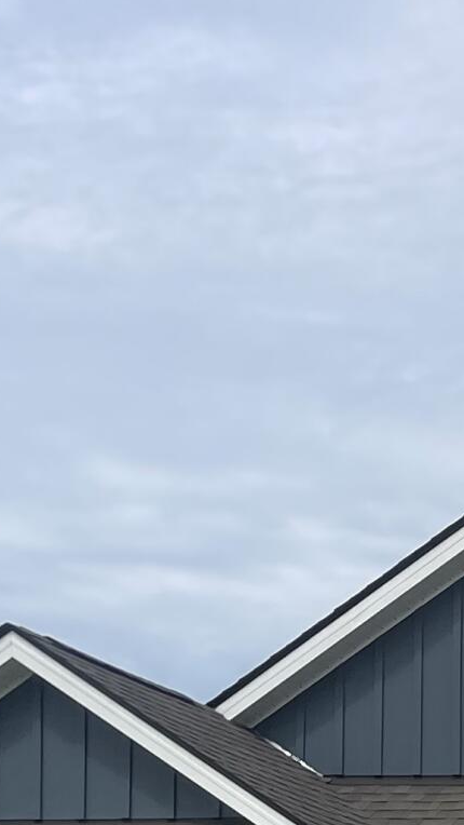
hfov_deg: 10.2
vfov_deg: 18.2
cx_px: 1033
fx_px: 2339
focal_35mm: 107
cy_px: 1159
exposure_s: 1/6993
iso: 32
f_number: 1.6
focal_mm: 5.1
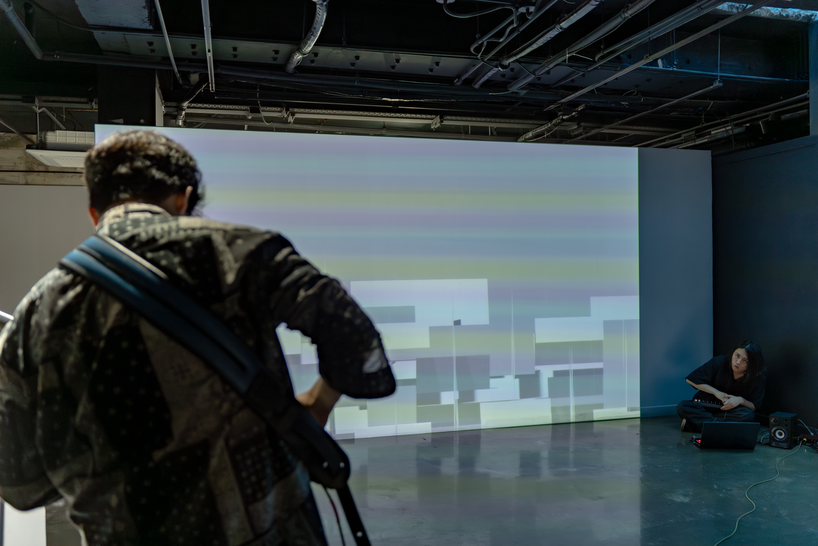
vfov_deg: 43.2
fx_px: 688
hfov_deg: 61.4
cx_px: 409
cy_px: 273
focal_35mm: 30
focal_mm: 30.3
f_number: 2.8
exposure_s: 1/60
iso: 1600
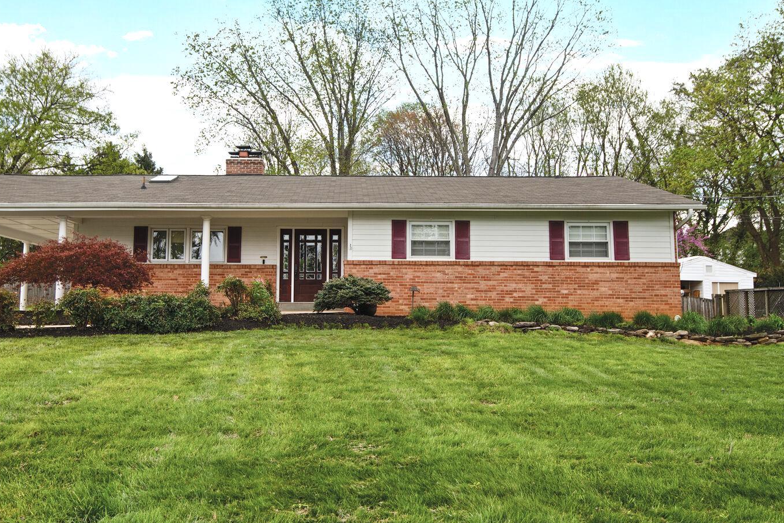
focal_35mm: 33
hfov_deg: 57.0
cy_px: 238
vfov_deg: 40.0
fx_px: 719
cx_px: 342
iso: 200
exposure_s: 1/320
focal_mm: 26
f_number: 8
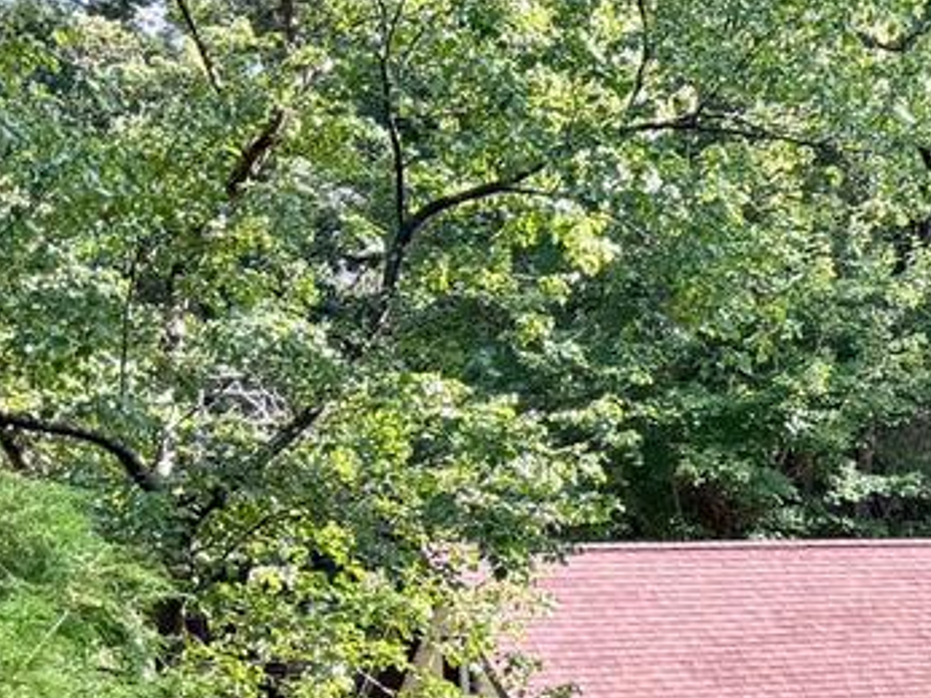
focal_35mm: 108
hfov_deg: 15.2
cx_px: 1773
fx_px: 2904
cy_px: 784
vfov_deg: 13.4
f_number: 1.6
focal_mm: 5.96
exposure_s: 1/280
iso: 50
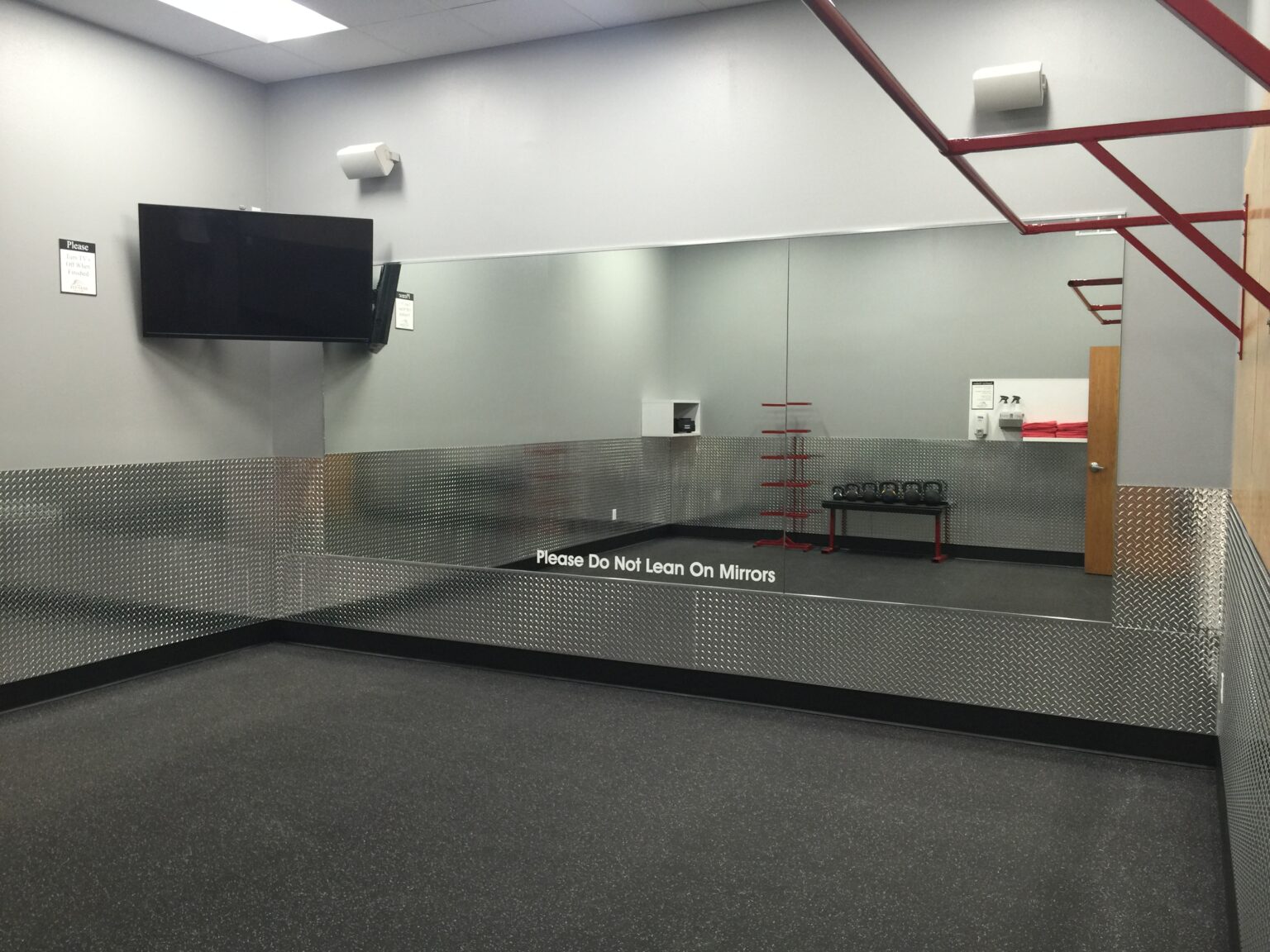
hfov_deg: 61.7
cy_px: 476
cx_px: 635
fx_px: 1064
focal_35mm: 29
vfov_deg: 48.2
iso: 50
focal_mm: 4.15
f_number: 2.2
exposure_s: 1/15
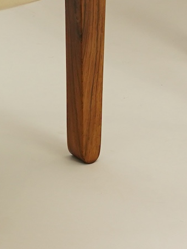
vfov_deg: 5.5
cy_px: -40
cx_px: -133
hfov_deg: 4.1
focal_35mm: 360
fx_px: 2591
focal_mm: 62
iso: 800
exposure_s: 1/125
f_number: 8
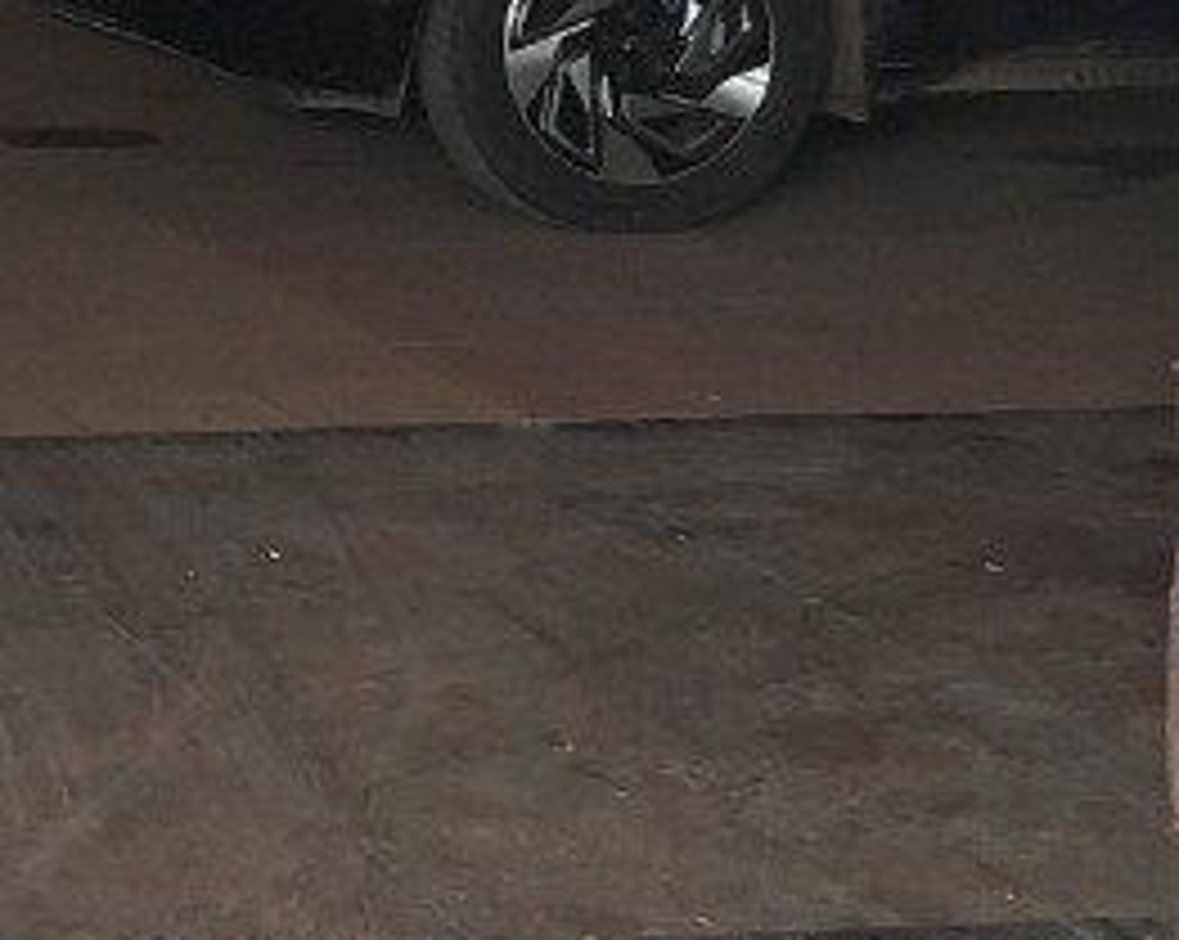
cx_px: -443
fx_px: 5228
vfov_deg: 10.1
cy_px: -166
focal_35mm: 150
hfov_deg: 12.4
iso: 196
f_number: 1.8
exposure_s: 1/50
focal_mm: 4.22
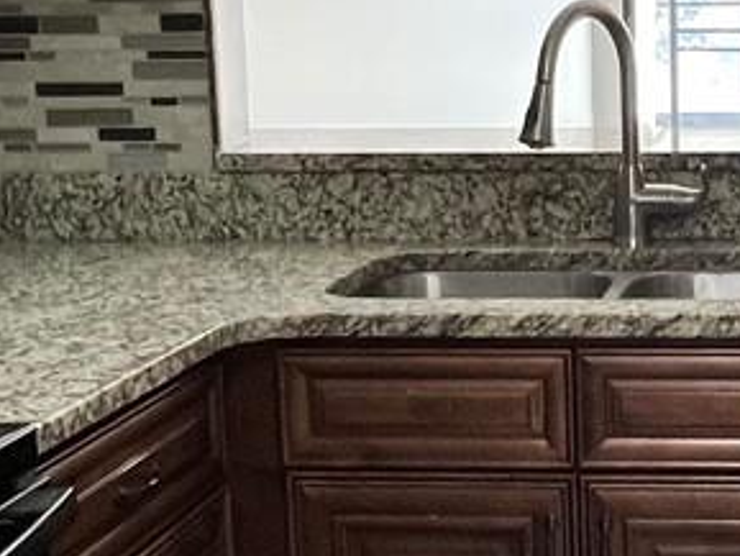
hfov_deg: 26.0
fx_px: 1540
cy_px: 256
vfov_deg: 20.5
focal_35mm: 72
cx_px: 694
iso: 200
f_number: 1.8
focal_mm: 1.57
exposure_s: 1/120
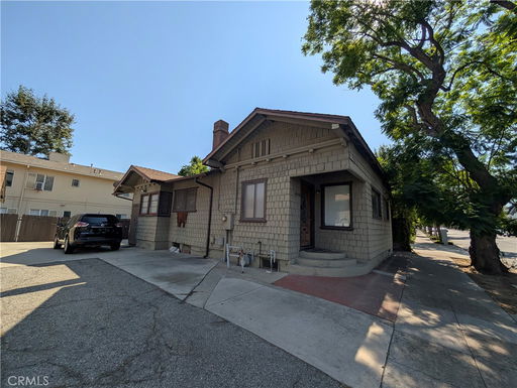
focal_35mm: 12
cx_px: 258
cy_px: 194
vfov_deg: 94.6
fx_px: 179
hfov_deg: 110.5
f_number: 1.7
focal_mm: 2.02
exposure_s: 1/3906
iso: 53
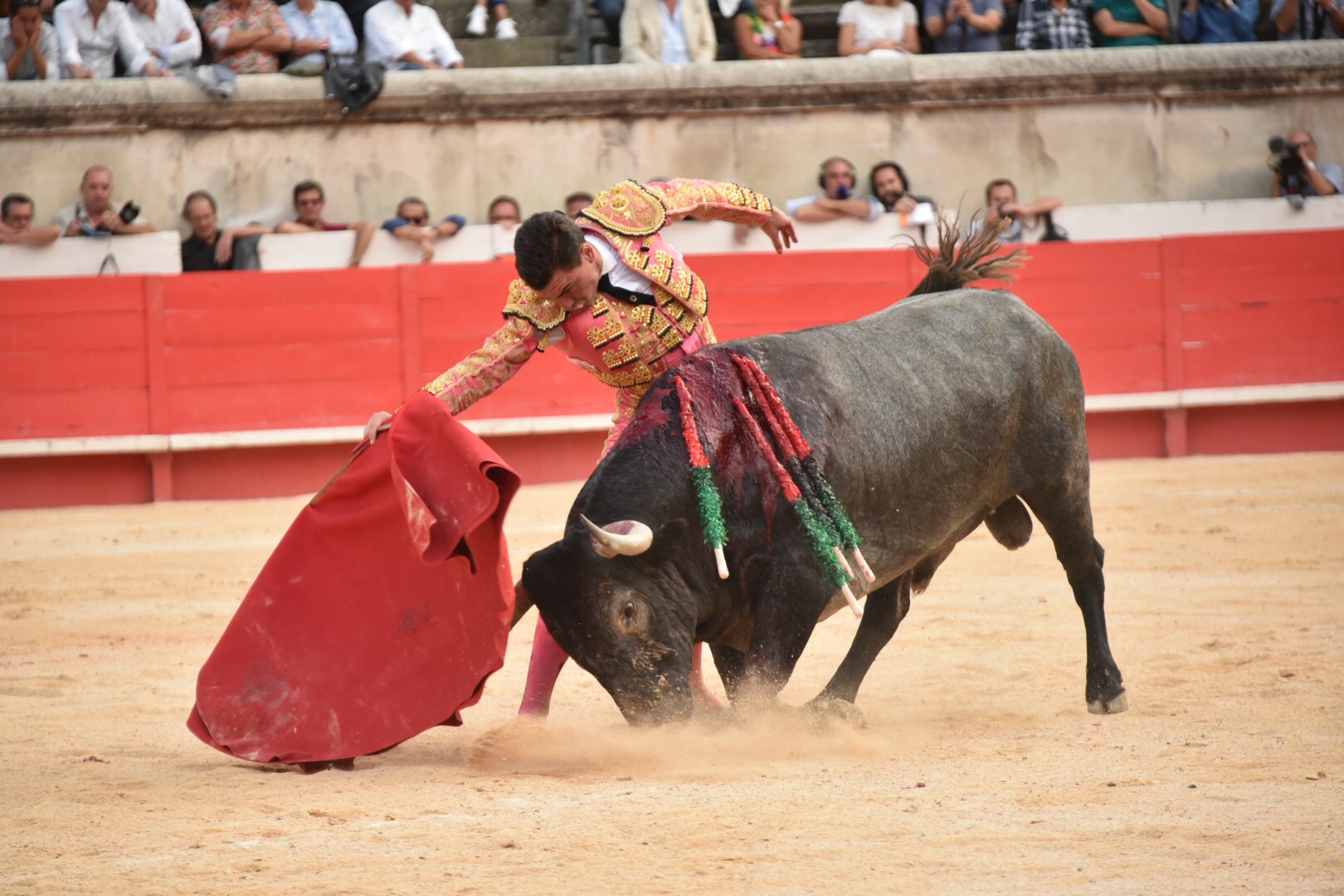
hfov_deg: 9.8
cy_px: 448
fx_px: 7839
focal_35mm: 210
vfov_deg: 6.5
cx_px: 672
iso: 2500
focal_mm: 210
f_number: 5.6
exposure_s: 1/640
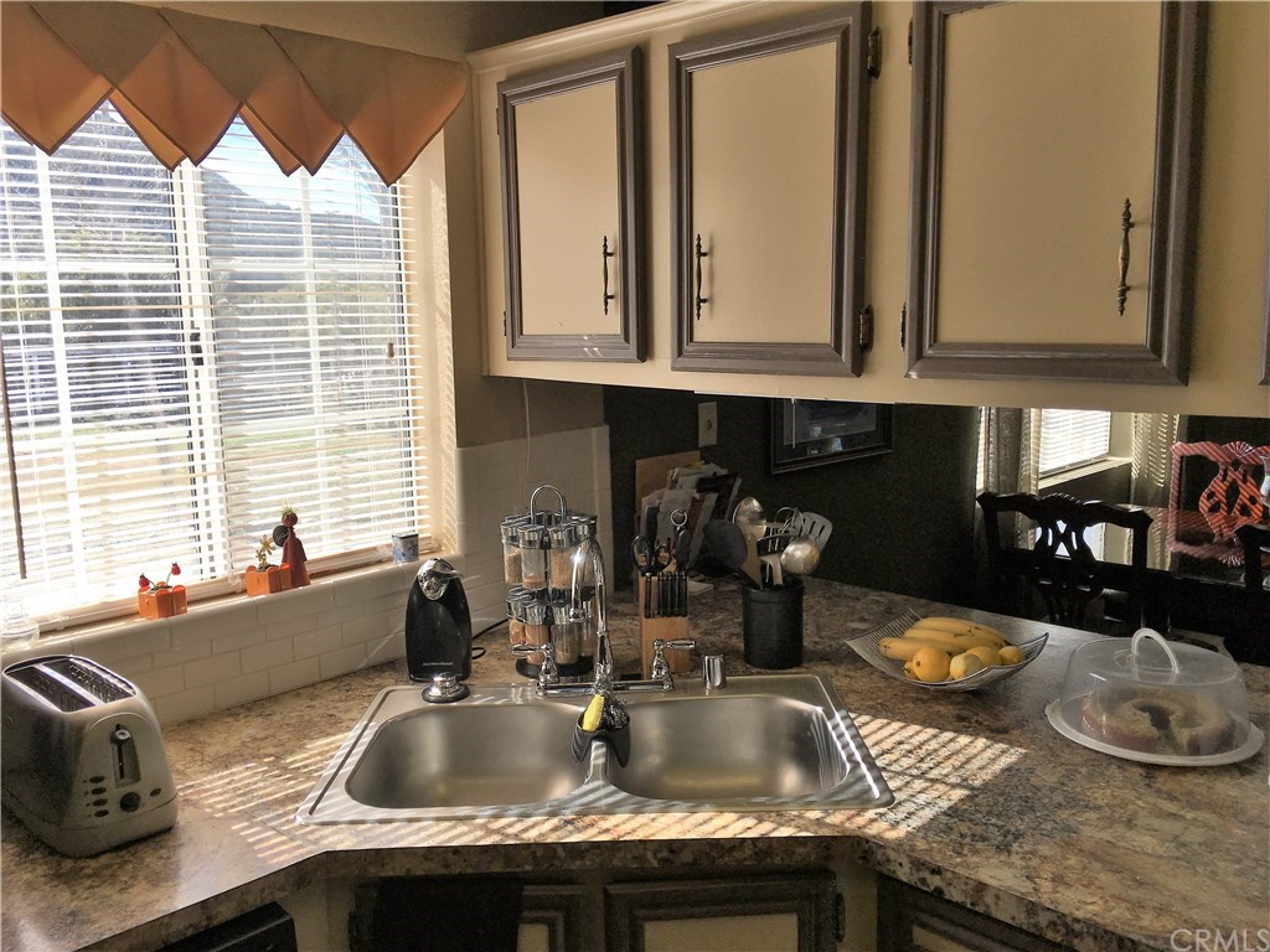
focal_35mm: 29
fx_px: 1064
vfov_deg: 48.2
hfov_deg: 61.7
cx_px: 635
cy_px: 476
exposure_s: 1/368
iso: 25
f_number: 2.2
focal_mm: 4.15
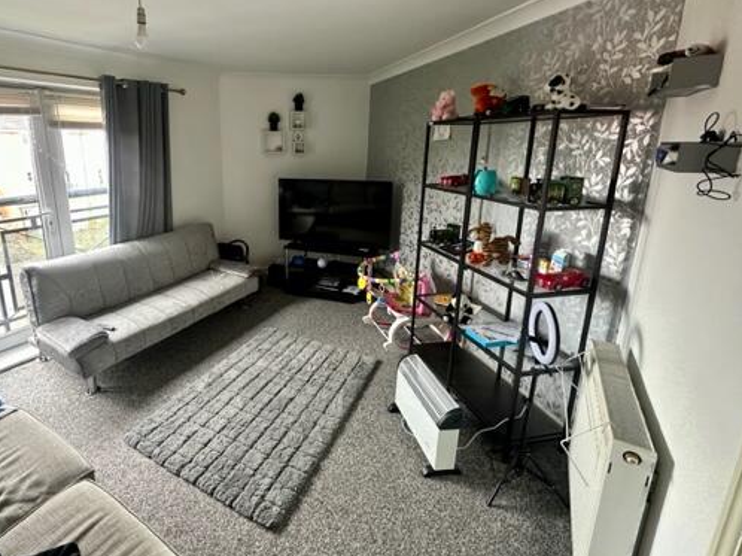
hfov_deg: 86.1
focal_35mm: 18
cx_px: 280
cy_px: 231
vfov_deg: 71.0
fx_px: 386
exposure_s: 1/72
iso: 320
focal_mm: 2.22
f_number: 2.2
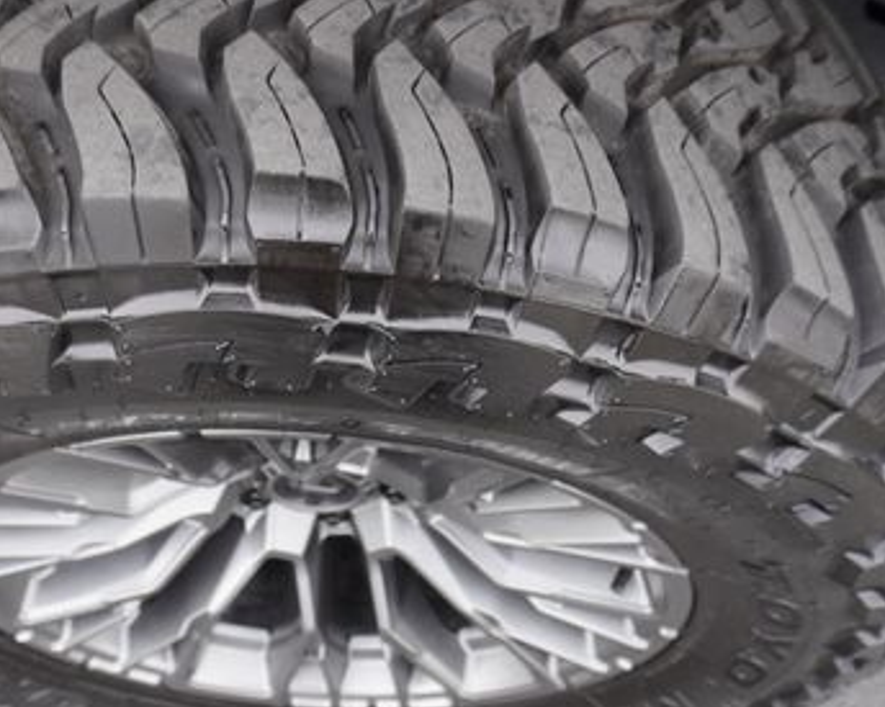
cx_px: 319
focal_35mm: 42
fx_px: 1100
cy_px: 329
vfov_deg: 35.6
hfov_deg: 43.4
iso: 200
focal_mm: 16
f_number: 4
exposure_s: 1/160
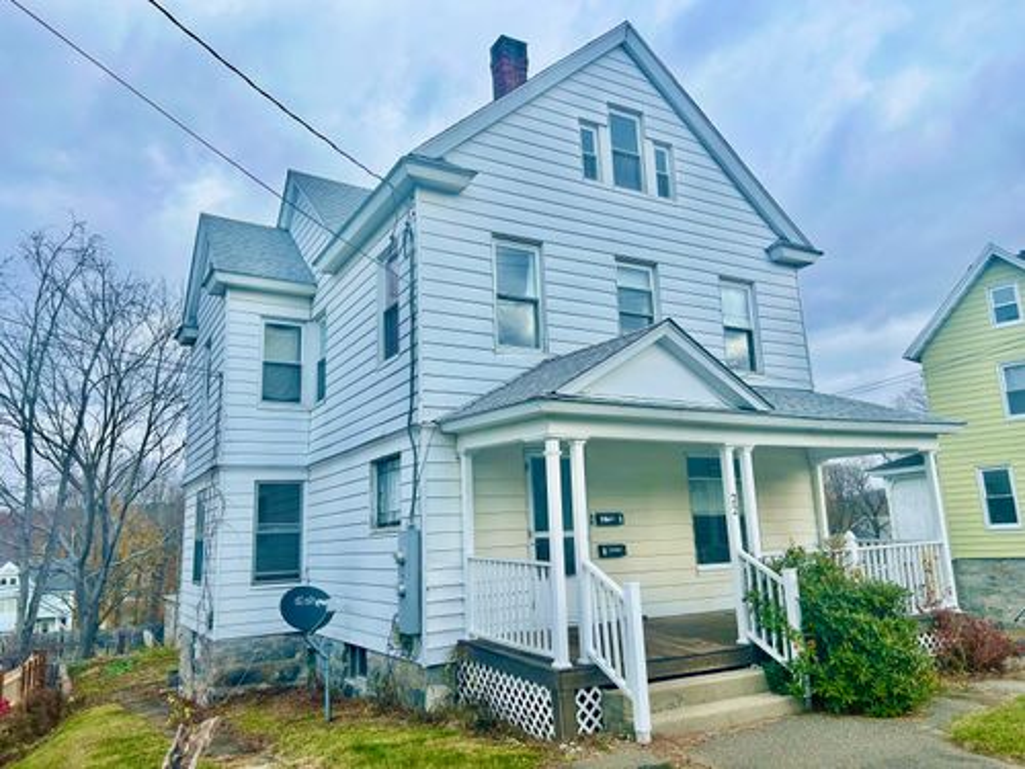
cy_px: 384
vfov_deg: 53.1
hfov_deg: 67.3
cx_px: 512
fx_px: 770
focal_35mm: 26
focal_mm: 5.7
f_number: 1.5
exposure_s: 1/2123
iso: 50
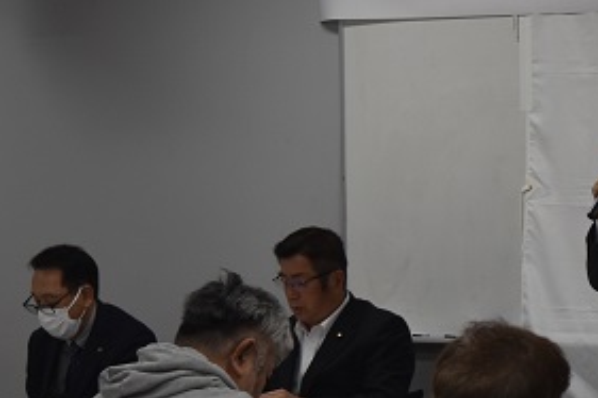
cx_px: 677
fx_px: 3658
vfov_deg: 6.2
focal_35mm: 220
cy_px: 189
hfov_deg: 9.2
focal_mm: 55
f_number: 5.6
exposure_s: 1/60
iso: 400
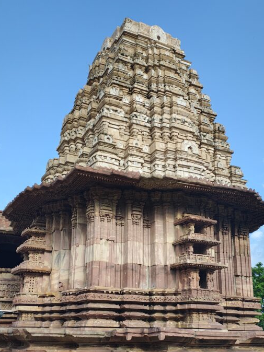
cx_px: 136
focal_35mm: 38
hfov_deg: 37.7
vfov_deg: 48.4
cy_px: 224
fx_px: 387
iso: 100
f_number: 1.4
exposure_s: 1/630
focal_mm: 5.89
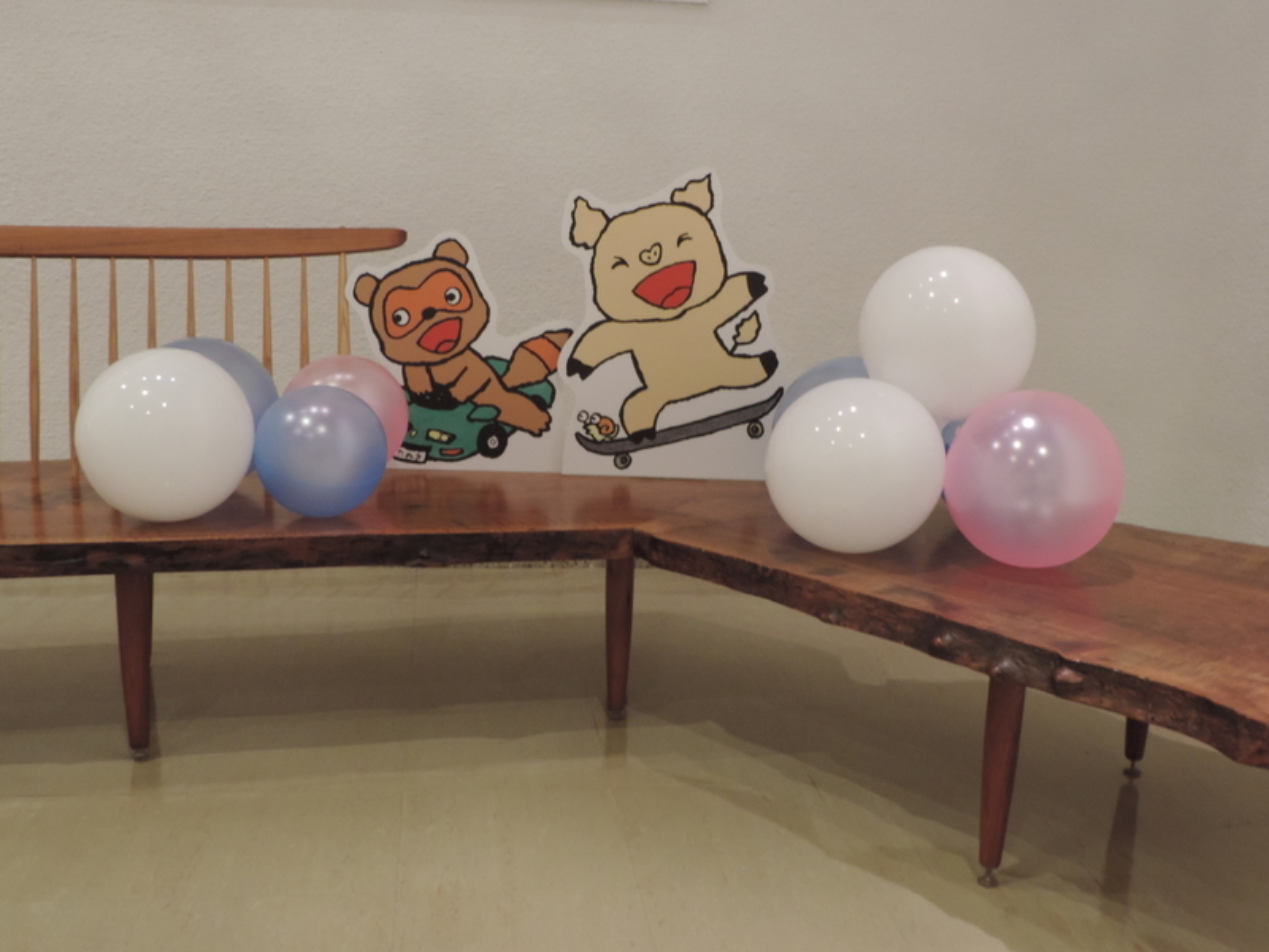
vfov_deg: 36.0
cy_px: 476
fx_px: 1466
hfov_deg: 46.8
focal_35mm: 40
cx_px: 634
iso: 400
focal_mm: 7.1
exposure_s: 1/15
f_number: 3.3
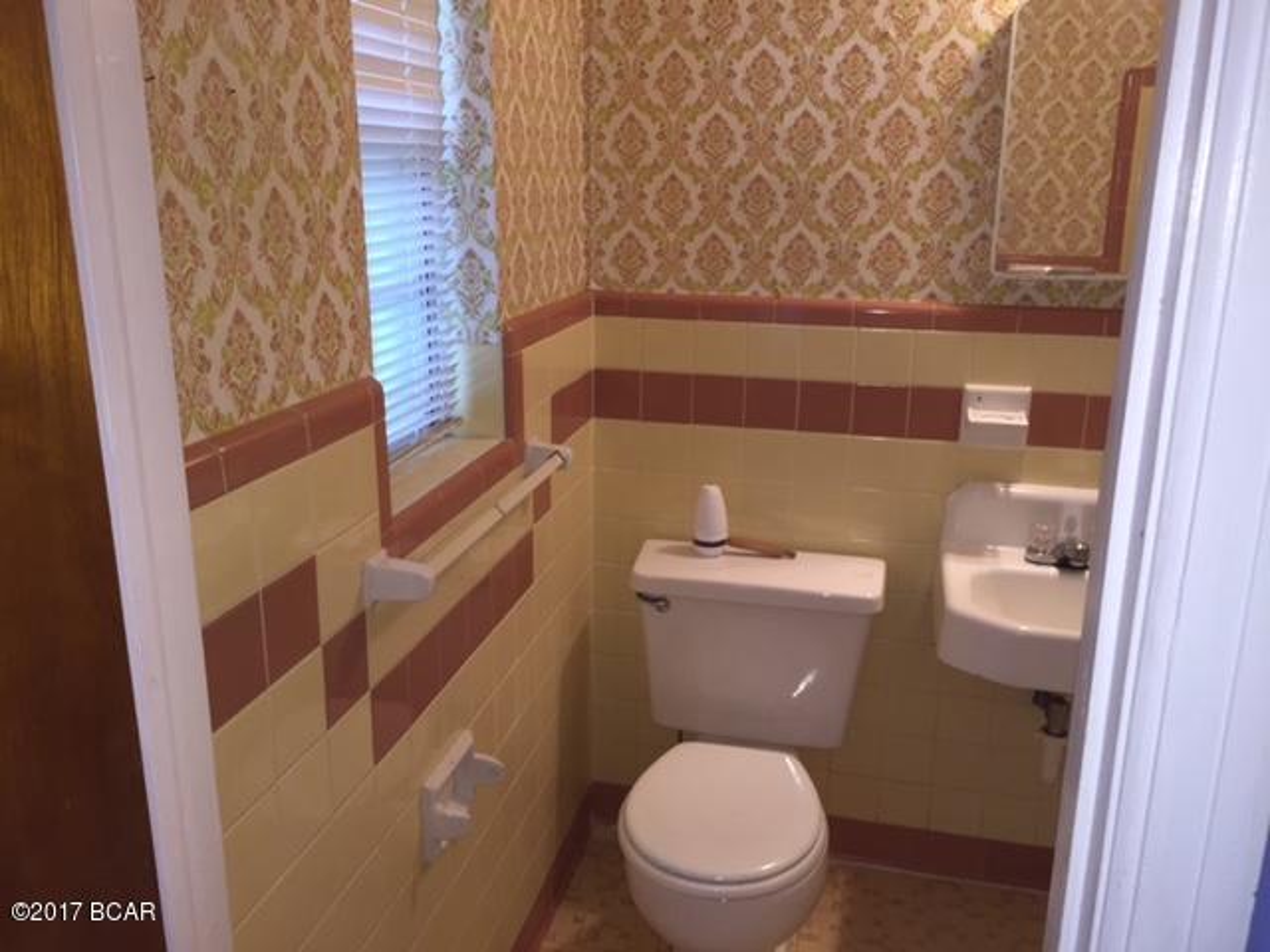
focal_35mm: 29
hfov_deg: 61.7
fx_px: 1064
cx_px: 635
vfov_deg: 48.2
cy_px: 476
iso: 40
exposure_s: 1/30
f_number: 2.2
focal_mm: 4.15
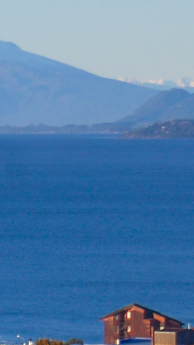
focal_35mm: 373
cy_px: 213
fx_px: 3412
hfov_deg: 3.2
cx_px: -205
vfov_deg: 5.8
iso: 200
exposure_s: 1/800
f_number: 5.6
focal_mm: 55
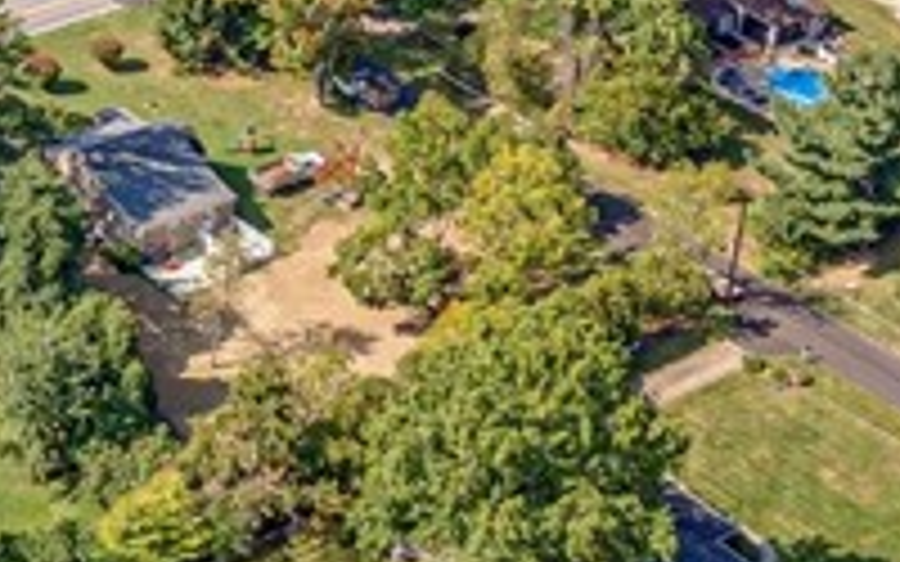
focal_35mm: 122
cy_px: -110
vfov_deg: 10.6
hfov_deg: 15.5
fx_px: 2992
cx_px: -513
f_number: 2.8
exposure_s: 1/1000
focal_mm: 8.38
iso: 100
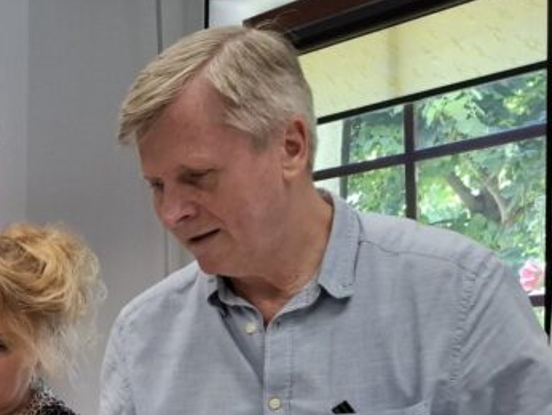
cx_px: -175
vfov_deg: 19.3
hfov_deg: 24.7
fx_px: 1085
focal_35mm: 68
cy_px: 592
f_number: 1.8
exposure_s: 1/100
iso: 125
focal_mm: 5.54
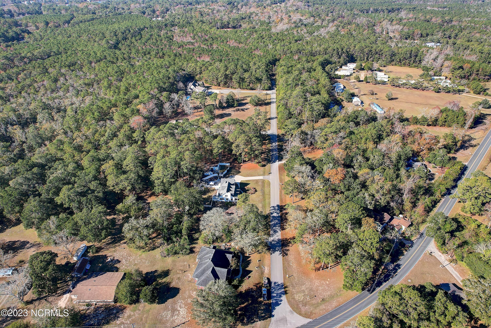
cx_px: 246
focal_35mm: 22
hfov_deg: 78.6
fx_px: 300
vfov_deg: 57.2
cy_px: 164
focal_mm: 8.4
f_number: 2.8
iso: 110
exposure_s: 1/250
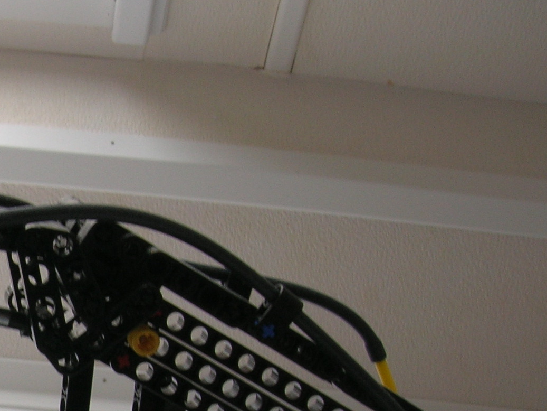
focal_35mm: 85
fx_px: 1343
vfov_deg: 16.6
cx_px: -118
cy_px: 510
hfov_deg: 21.3
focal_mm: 5.7
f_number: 4.9
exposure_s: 1/53.5
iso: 50
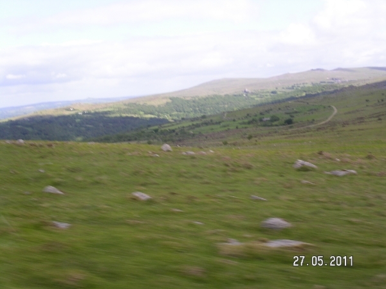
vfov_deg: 32.1
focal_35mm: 45
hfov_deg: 42.1
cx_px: 193
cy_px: 144
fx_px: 501
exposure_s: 1/90
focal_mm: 9.3
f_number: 5.6
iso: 100
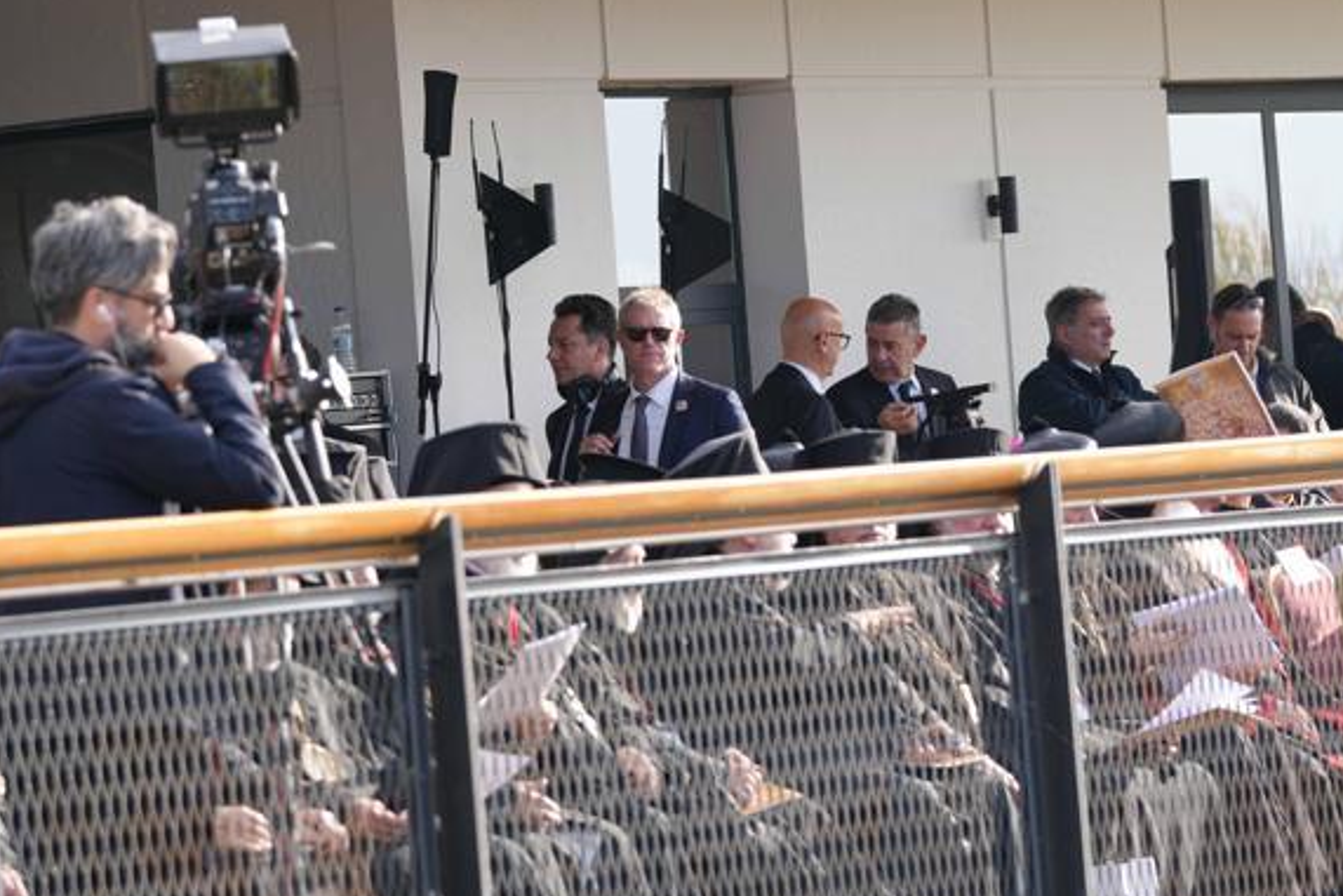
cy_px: 476
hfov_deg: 8.0
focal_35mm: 257
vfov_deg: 5.4
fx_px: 9577
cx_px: 506
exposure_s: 1/320
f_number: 4
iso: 100
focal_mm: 127
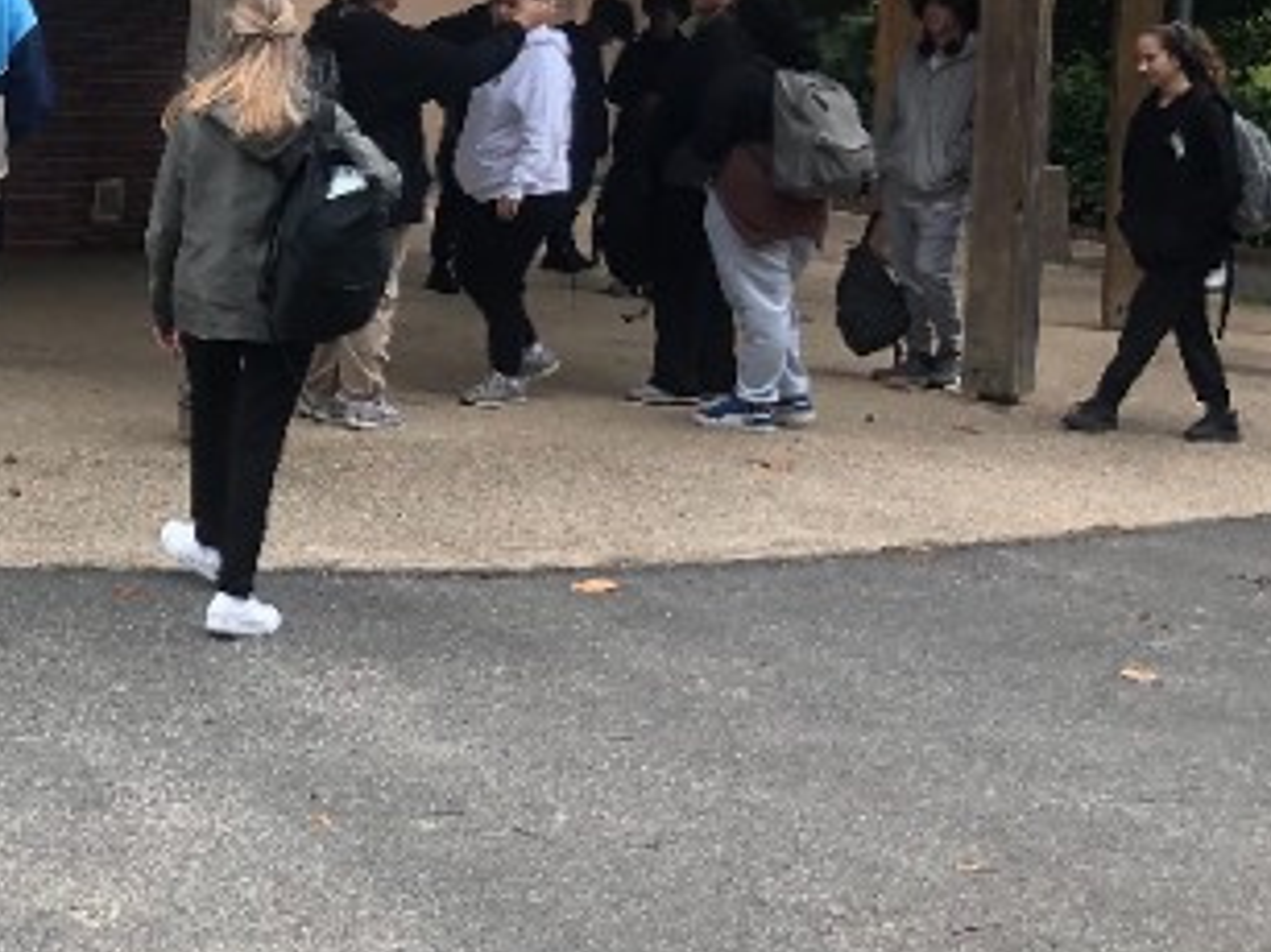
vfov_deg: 19.8
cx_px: -219
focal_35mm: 73
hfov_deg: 24.4
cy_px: 132
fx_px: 2679
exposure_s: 1/353
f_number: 1.8
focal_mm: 3.99
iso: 20
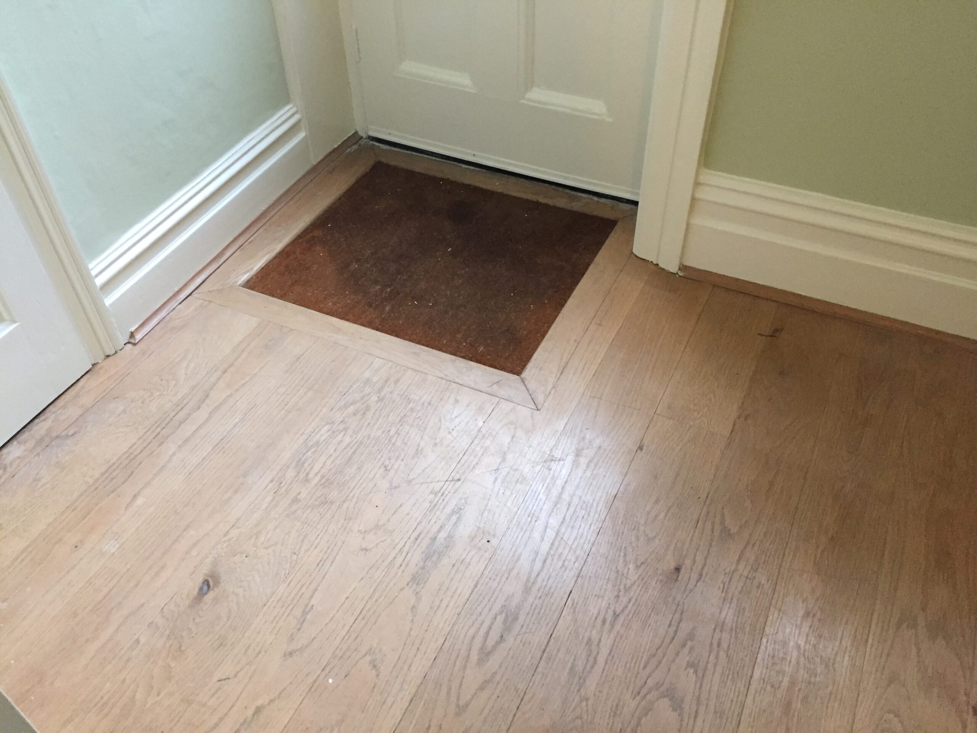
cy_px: 366
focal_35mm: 29
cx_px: 488
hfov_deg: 61.7
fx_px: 818
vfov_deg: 48.2
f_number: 2.2
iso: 320
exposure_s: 1/33
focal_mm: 4.15
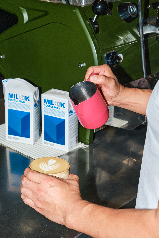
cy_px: 119
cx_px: 80
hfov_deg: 20.3
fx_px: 444
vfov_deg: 30.1
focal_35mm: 67
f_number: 7.1
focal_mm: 44.7
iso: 250
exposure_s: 1/125
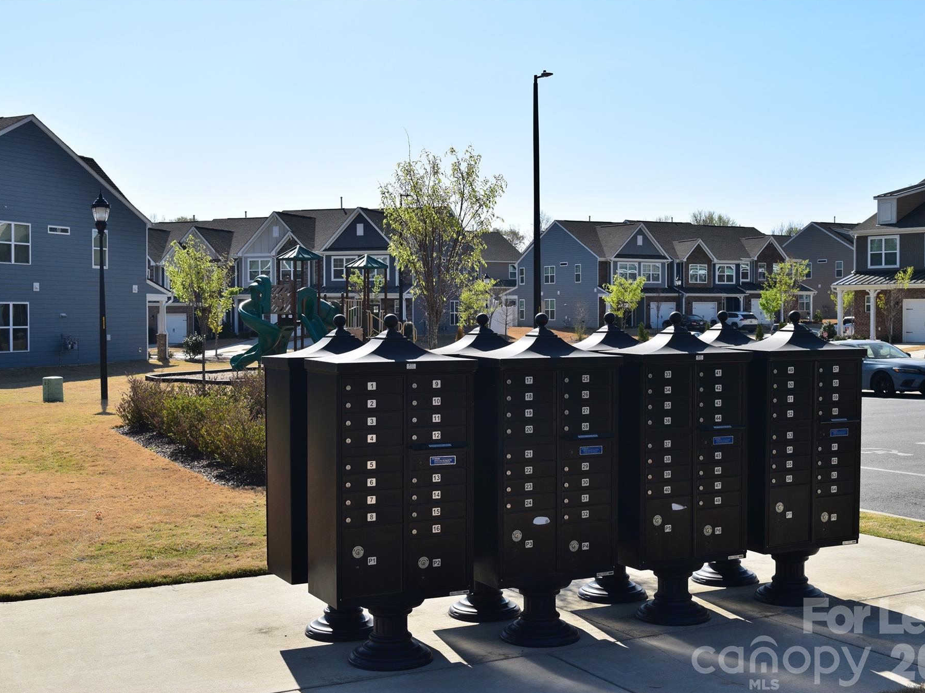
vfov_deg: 31.5
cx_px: 474
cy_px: 348
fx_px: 1229
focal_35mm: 46
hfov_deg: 41.2
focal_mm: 28
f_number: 13
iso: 200
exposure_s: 1/1000
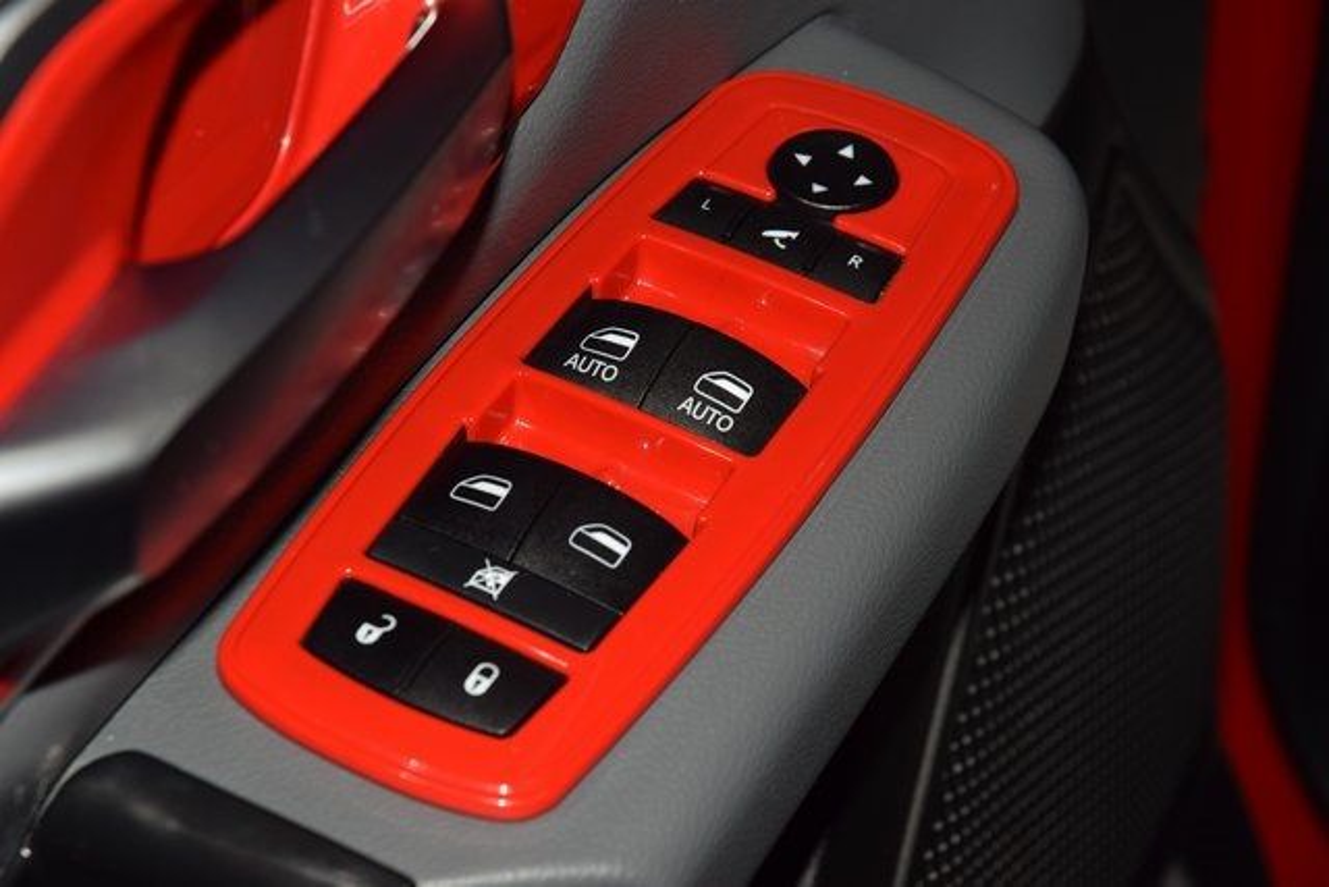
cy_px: 444
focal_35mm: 105
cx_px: 664
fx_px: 3877
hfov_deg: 19.5
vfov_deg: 13.0
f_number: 8
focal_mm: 70
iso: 100
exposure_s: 1/125
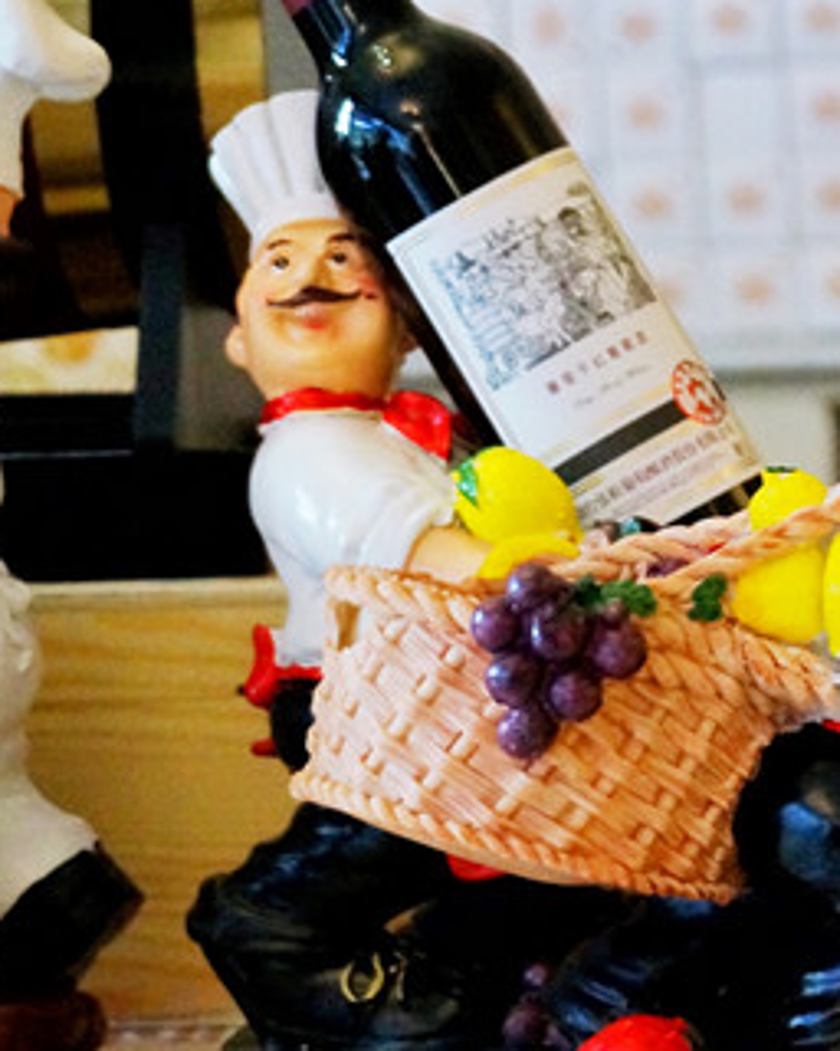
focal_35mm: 221
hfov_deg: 6.9
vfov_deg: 8.7
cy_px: 435
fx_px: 6873
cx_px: 1109
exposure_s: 1/60
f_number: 5.6
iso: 3200
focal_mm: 63
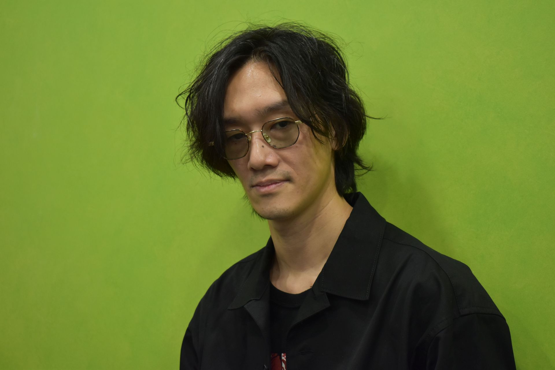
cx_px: 278
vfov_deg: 25.1
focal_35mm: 54
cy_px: 185
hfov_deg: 36.9
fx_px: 832
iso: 900
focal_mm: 36
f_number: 4.8
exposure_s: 1/60
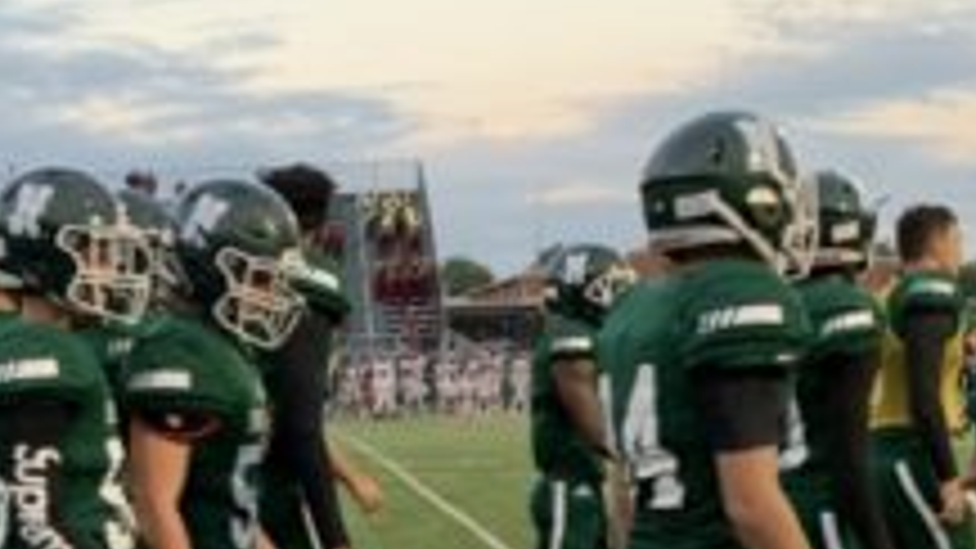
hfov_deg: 27.9
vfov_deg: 15.2
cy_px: 846
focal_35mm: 73
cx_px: 94
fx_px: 1889
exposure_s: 1/120
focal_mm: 4.25
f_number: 1.8
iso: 80
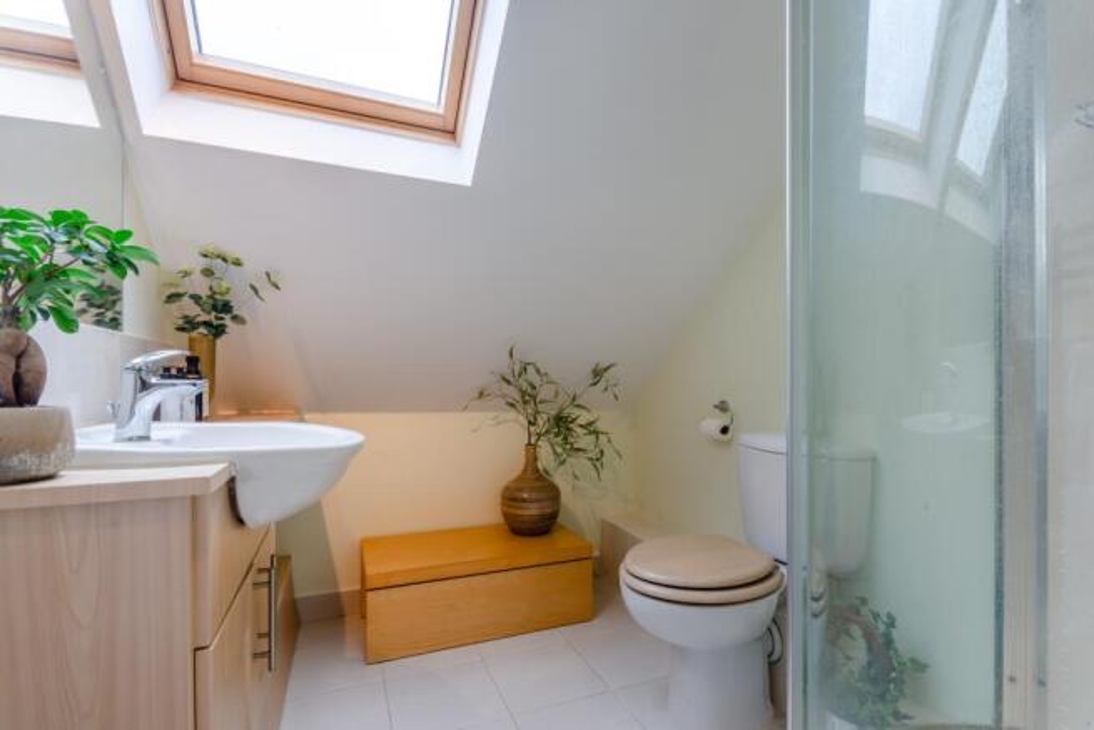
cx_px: 547
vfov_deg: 72.1
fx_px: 501
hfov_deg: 95.0
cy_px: 365
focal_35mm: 16
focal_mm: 11
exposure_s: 1/20
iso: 100
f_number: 8
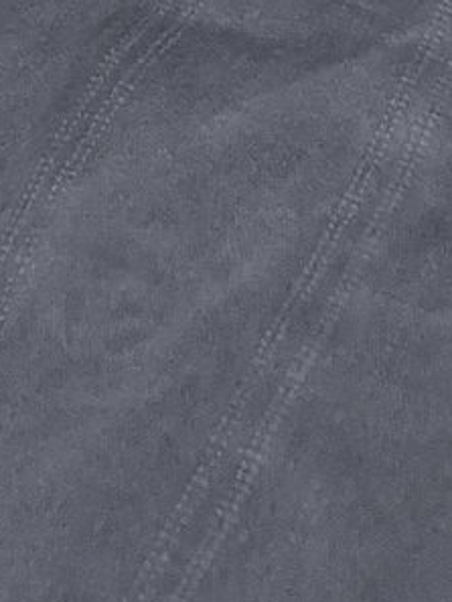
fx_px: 2871
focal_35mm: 165
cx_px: 67
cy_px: -1002
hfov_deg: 9.0
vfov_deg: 10.0
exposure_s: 1/8
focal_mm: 5.4
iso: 800
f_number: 1.8
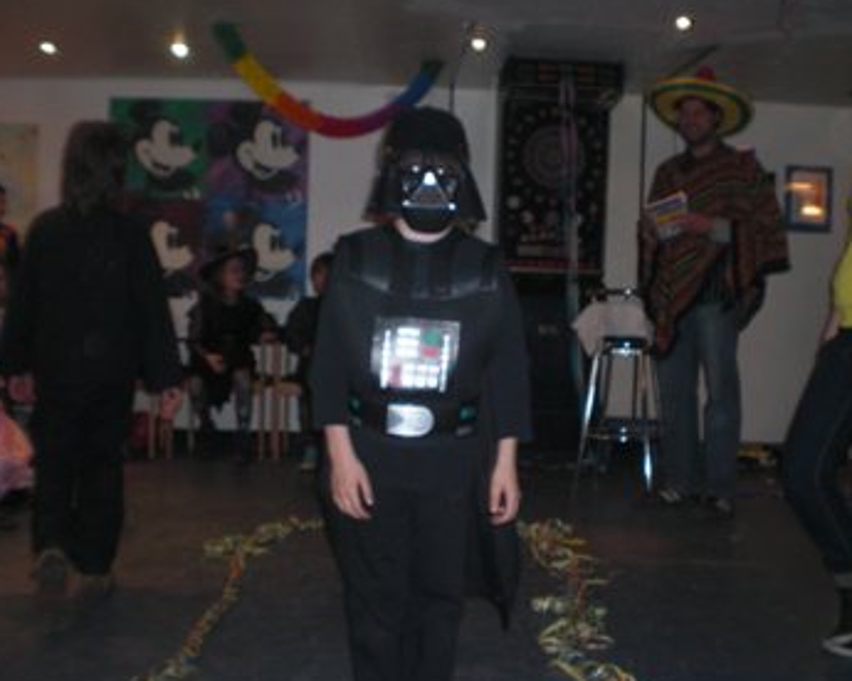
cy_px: 355
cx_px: 440
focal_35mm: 43
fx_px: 1084
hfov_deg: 42.9
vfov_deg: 34.9
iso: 100
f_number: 3.1
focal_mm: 6.3
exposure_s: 1/30
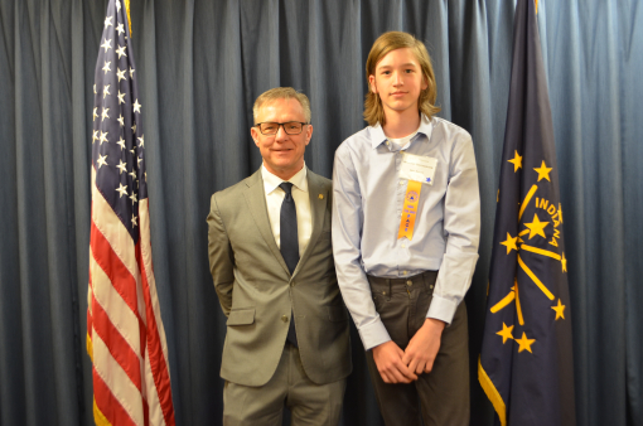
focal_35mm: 39
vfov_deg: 34.1
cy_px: 213
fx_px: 695
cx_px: 322
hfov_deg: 49.6
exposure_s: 1/15
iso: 560
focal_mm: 26
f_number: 4.2
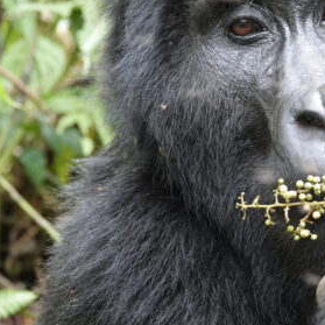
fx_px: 3877
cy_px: 156
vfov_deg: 4.8
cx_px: 315
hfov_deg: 4.8
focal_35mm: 365
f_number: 4
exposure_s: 1/80
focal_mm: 73.24
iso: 800
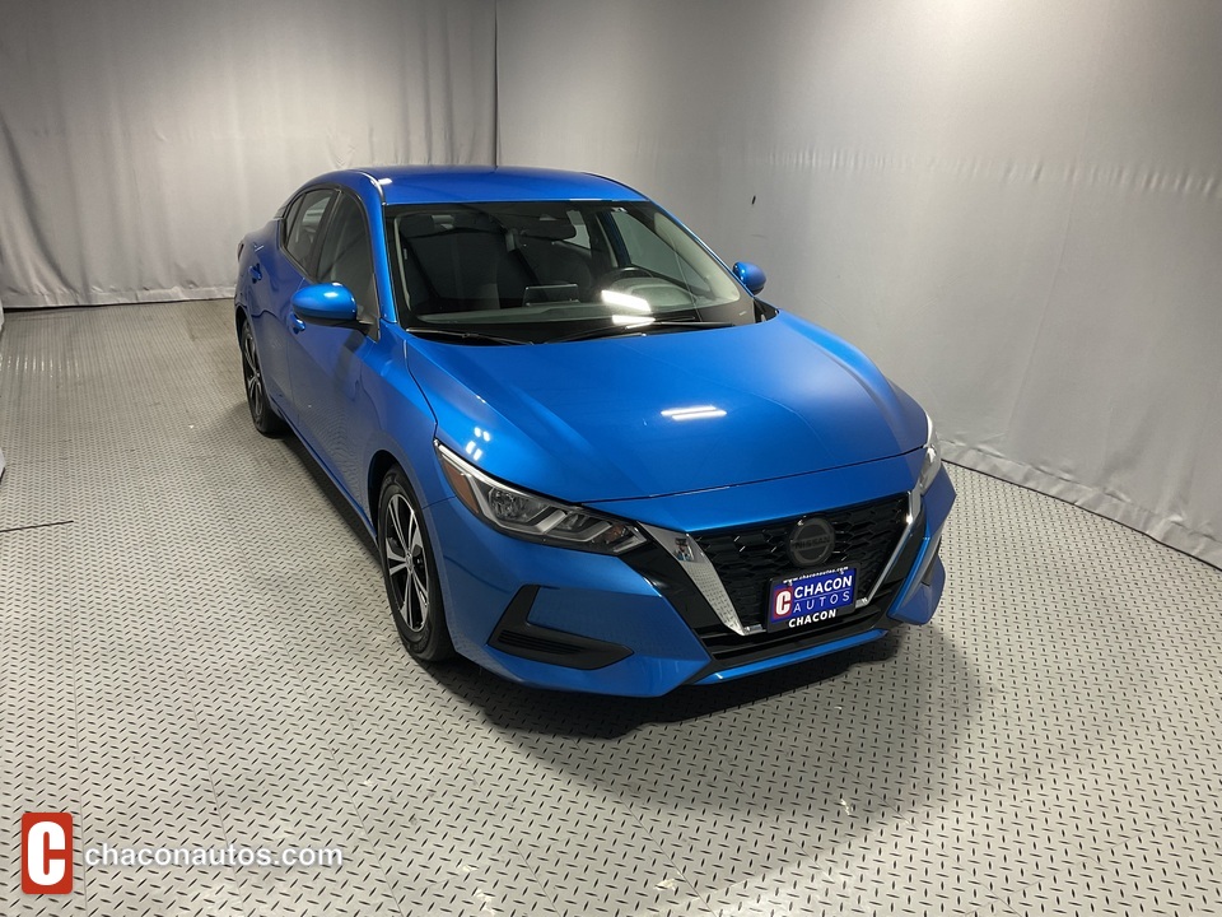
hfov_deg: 61.7
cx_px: 611
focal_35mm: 29
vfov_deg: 48.2
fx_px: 1024
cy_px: 458
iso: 64
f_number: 1.8
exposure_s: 1/120
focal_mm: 3
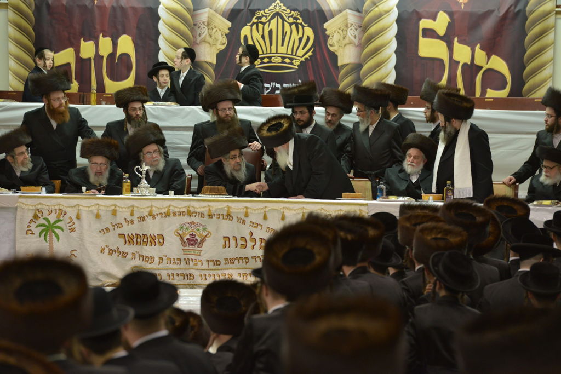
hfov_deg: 10.3
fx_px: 3117
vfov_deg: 6.9
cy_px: 187
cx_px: 280
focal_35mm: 200
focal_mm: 200
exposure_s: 1/125
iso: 1600
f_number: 5.6
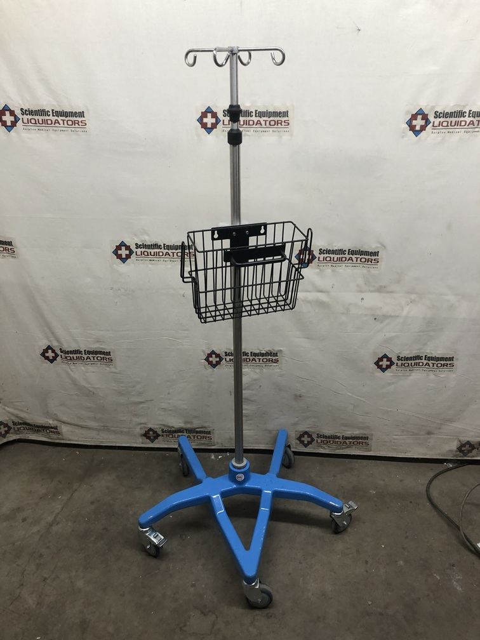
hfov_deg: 49.7
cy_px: 320
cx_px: 240
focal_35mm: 28
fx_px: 518
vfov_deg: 63.4
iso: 25
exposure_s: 1/30
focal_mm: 3.99
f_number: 1.8
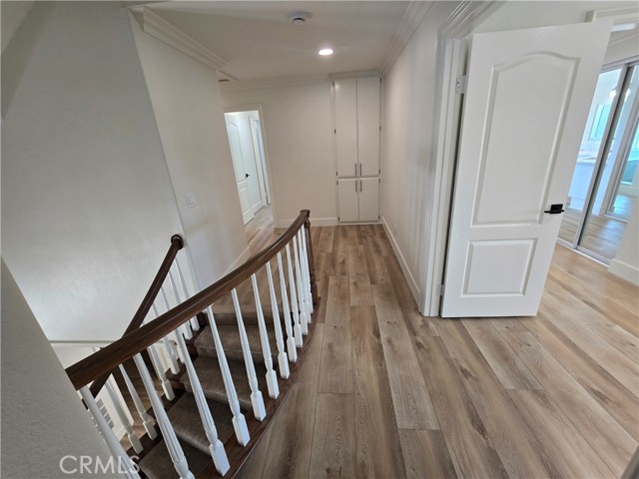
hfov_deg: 106.2
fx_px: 240
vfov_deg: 89.9
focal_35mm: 13
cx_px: 320
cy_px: 240
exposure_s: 1/60
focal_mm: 2.2
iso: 125
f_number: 2.2
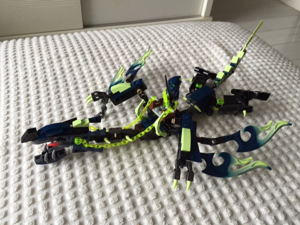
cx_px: 150
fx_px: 251
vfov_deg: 48.2
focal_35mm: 29
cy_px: 112
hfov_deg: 61.7
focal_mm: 4.15
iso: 40
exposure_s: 1/60
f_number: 2.2
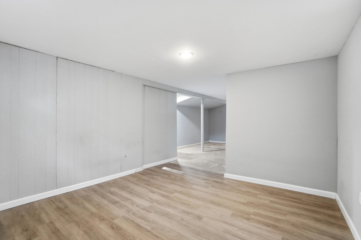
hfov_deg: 100.5
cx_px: 180
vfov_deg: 77.2
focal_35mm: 15
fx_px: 150
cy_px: 120
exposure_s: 1/40
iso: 100
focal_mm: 10
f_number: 4
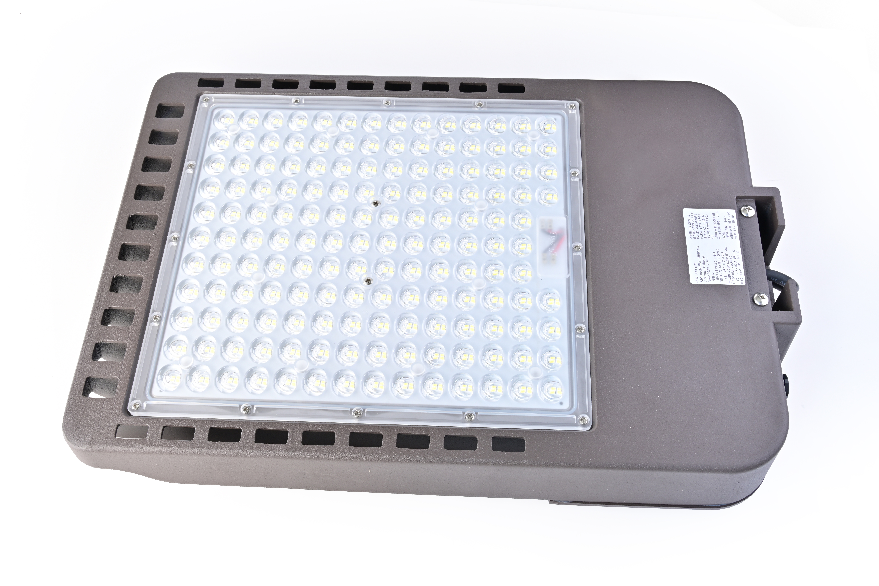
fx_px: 952
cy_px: 293
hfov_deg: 49.6
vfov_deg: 34.2
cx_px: 440
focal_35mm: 39
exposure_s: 1/4
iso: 80
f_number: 20
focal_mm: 39
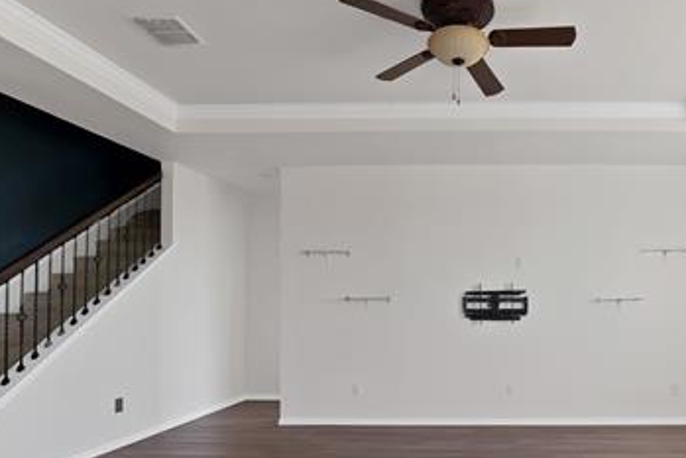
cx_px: 493
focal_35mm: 22
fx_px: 419
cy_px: 300
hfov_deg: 74.3
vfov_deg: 56.2
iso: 640
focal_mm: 12
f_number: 9
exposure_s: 1/13
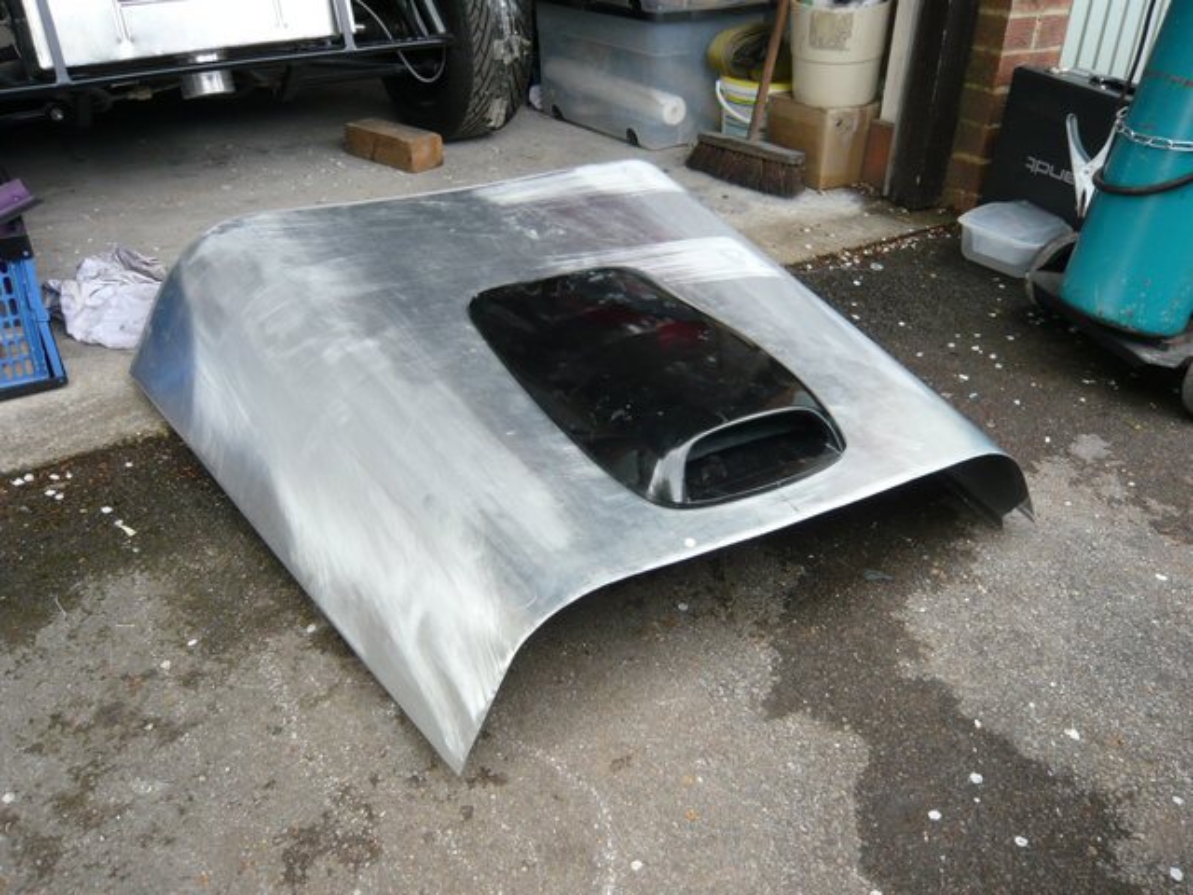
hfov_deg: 63.4
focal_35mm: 28
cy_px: 448
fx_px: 965
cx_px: 596
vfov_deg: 49.7
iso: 100
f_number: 2.8
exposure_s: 1/125
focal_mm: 4.6
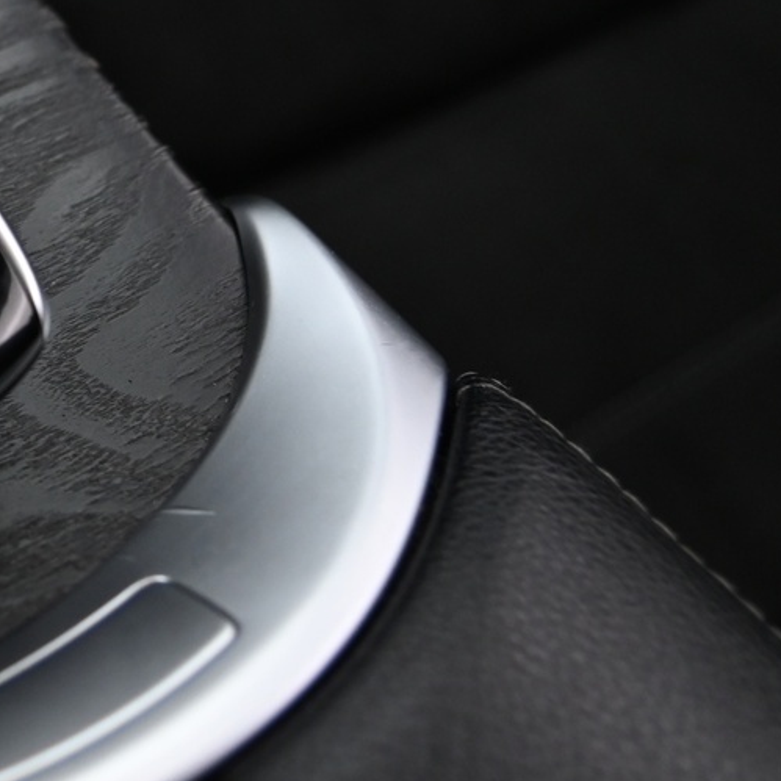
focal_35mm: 105
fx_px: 2680
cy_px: 55
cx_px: -382
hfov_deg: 15.3
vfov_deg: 16.3
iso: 2000
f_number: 4
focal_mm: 38
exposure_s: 1/20
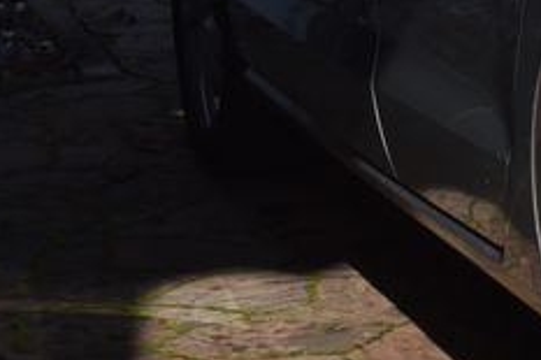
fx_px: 3634
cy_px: -100
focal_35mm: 242
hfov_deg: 8.1
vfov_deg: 5.6
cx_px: 1142
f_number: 13
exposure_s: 1/640
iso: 500
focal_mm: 55
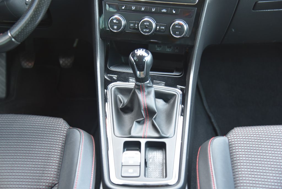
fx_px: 392
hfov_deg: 39.6
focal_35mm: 50
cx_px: 141
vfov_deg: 27.0
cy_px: 94
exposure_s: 1/13
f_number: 4
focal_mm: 50
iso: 500
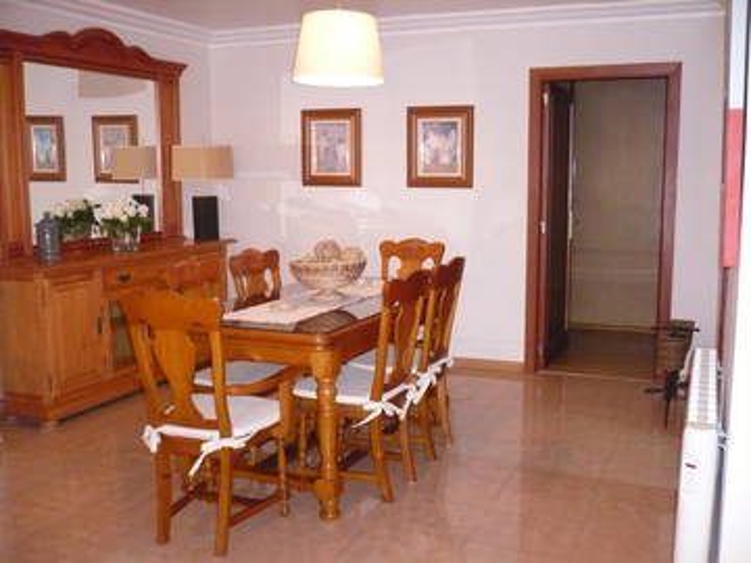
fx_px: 759
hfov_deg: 52.6
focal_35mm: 35
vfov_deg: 40.7
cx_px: 376
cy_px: 282
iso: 640
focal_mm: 5.8
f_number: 2.8
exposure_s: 1/30
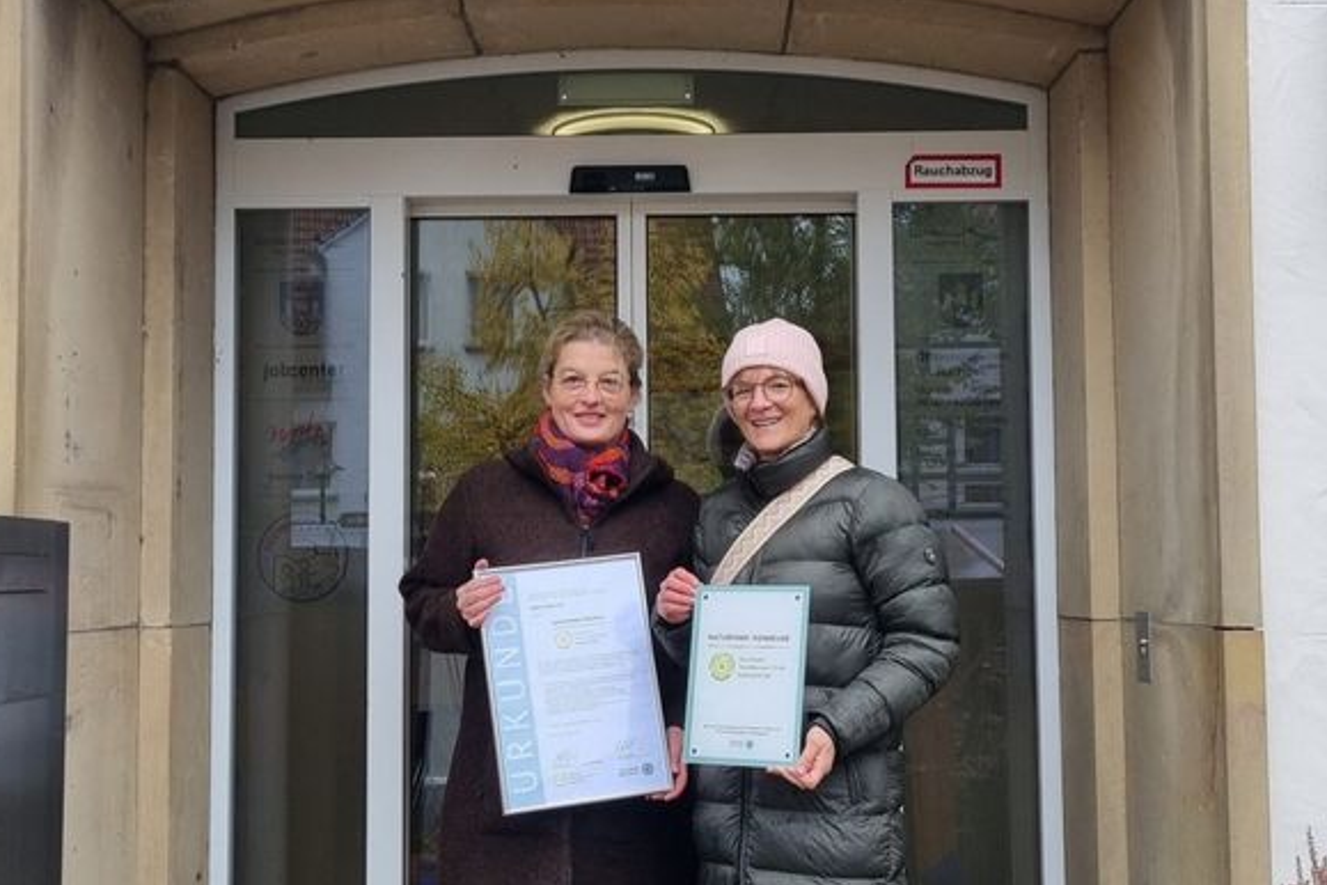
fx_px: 1032
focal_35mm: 28
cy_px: 468
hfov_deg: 65.5
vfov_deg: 46.4
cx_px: 658
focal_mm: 5.4
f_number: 1.8
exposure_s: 1/375
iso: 50
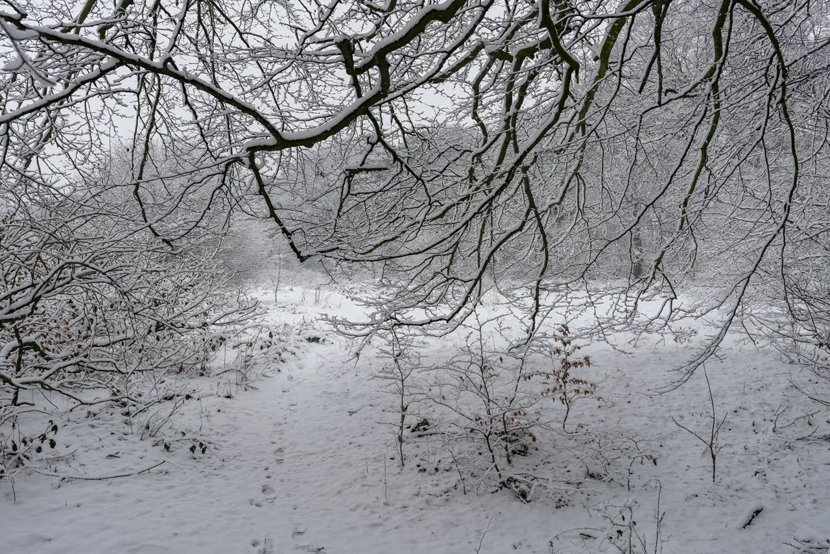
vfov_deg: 46.4
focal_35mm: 28
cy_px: 277
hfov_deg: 65.5
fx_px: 646
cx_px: 415
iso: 125
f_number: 8
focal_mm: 28
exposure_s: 1/250
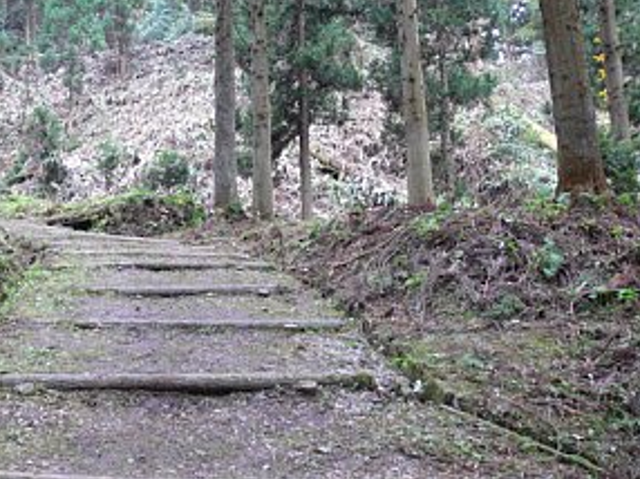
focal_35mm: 49
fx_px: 905
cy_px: 145
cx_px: 195
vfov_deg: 29.4
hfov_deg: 38.3
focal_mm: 7.4
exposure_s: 1/30
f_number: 2.8
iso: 80
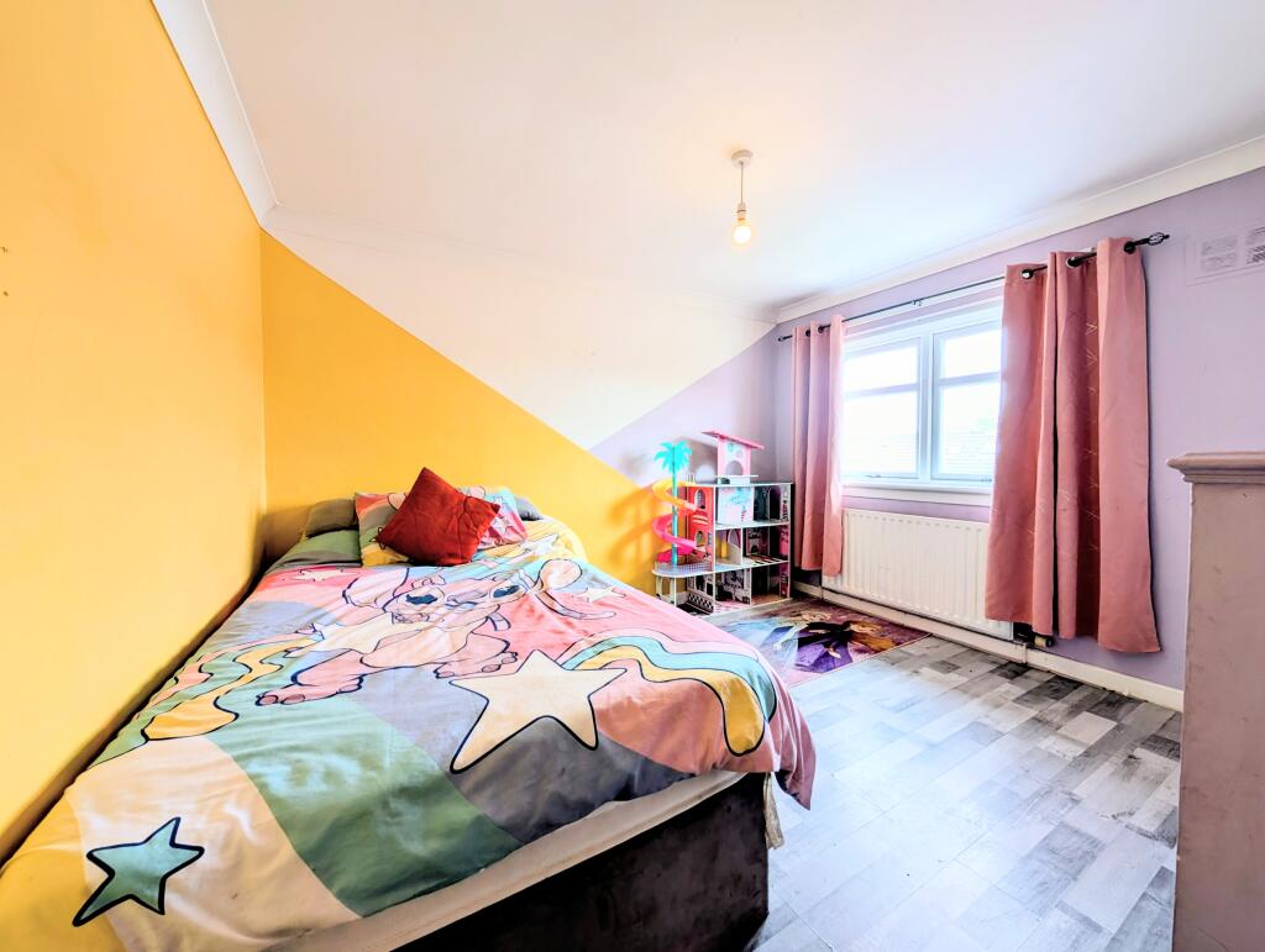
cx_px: 632
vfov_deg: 94.6
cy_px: 476
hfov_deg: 110.5
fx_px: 439
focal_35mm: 12
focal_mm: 2.02
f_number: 1.7
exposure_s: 1/94.6
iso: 41
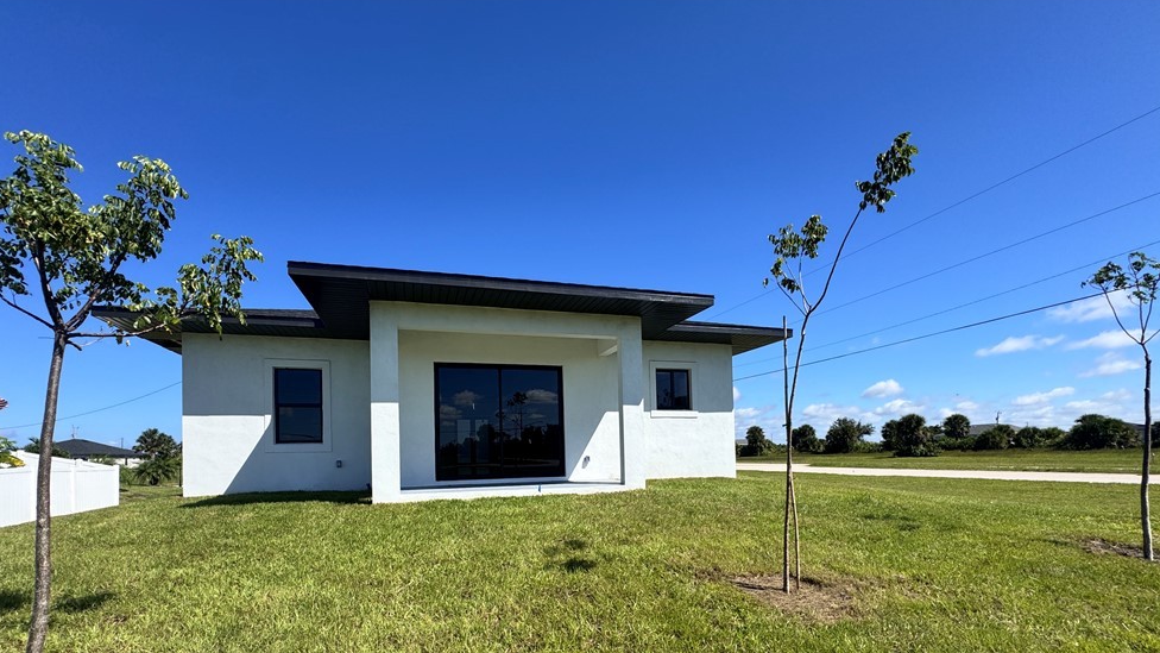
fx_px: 492
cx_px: 561
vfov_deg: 65.0
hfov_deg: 99.3
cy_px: 444
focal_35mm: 16
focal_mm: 2.22
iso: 50
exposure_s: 1/1927
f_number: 2.2
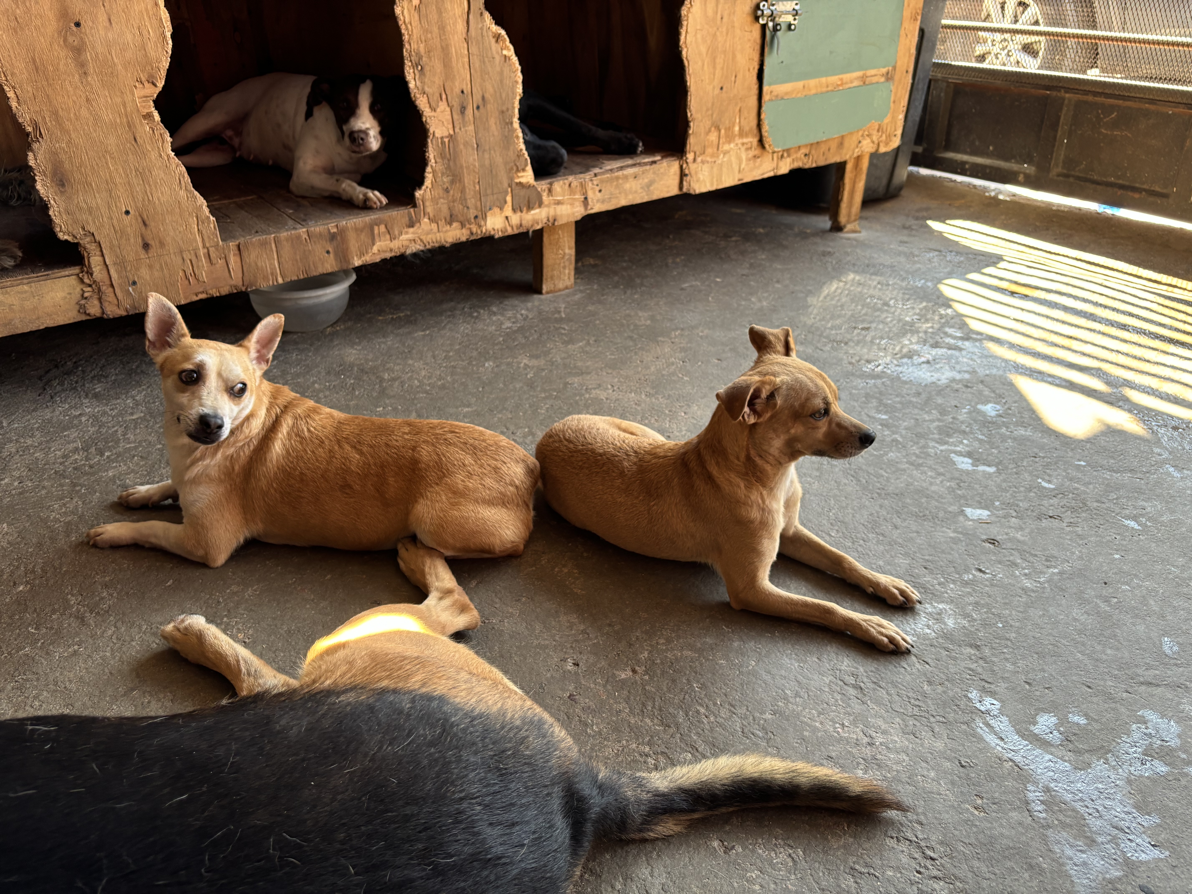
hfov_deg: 67.3
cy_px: 447
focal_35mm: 26
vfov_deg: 53.1
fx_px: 895
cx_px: 596
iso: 125
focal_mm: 5.96
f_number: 1.6
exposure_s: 1/121
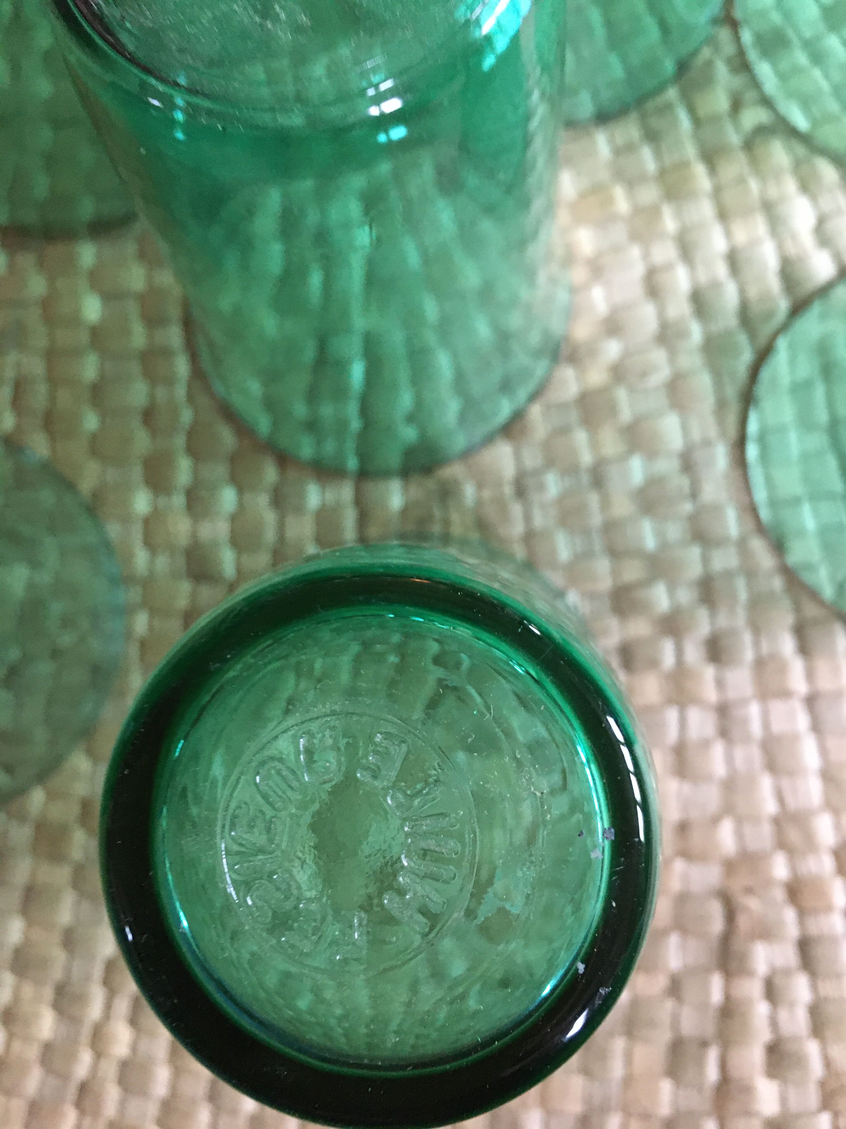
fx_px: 945
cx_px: 423
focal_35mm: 29
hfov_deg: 48.2
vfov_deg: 61.7
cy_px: 564
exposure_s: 1/17
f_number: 2.2
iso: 200
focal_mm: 4.15
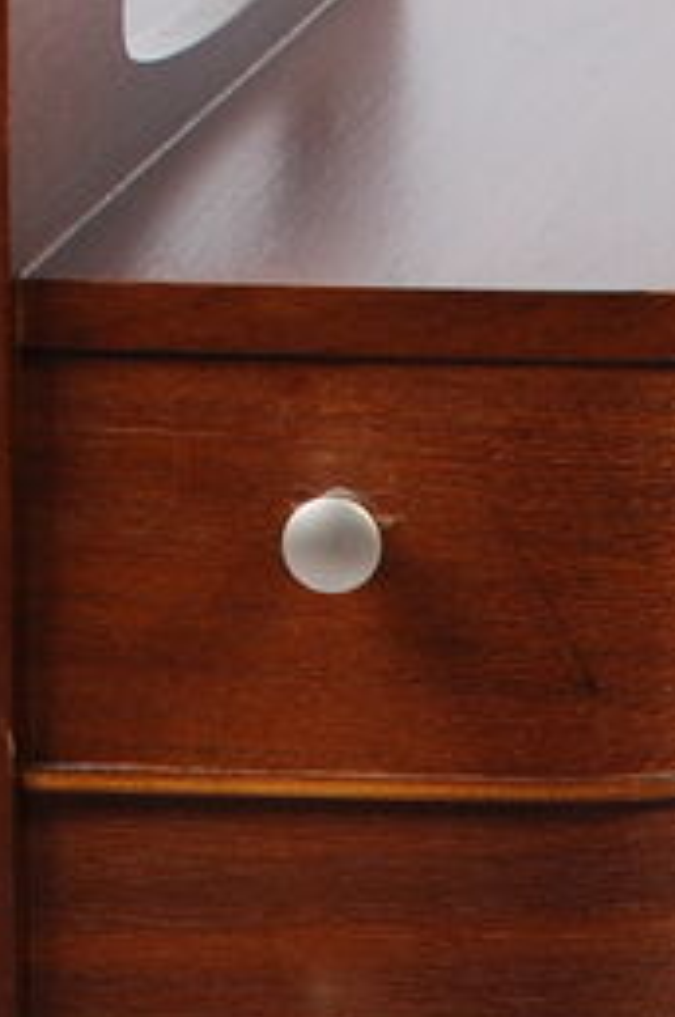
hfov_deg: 5.6
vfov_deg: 8.3
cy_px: 1339
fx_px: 6880
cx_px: 569
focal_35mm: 244
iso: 100
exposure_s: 1/100
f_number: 9
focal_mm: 28
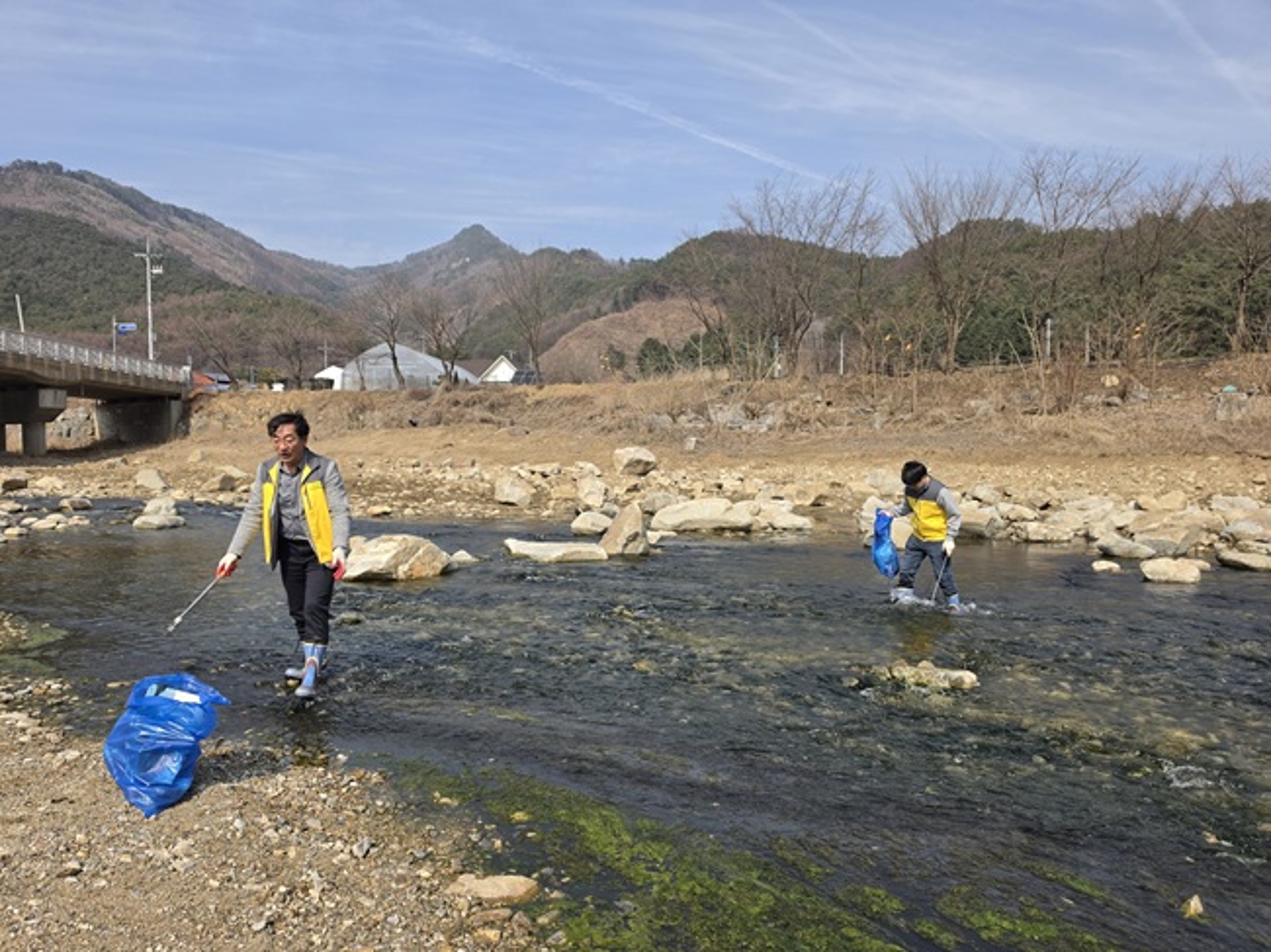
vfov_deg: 58.8
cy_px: 476
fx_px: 844
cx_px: 636
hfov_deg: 73.9
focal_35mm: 23
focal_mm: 6.5
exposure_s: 1/5294
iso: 64
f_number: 1.4
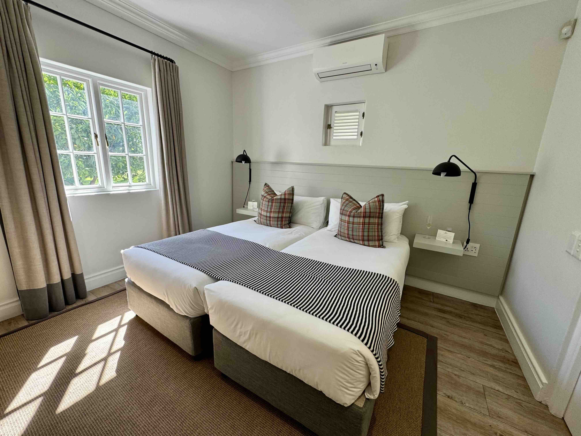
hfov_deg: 102.1
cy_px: 218
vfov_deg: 85.7
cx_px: 290
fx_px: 235
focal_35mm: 14
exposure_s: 1/99
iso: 80
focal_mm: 2.22
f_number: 2.2
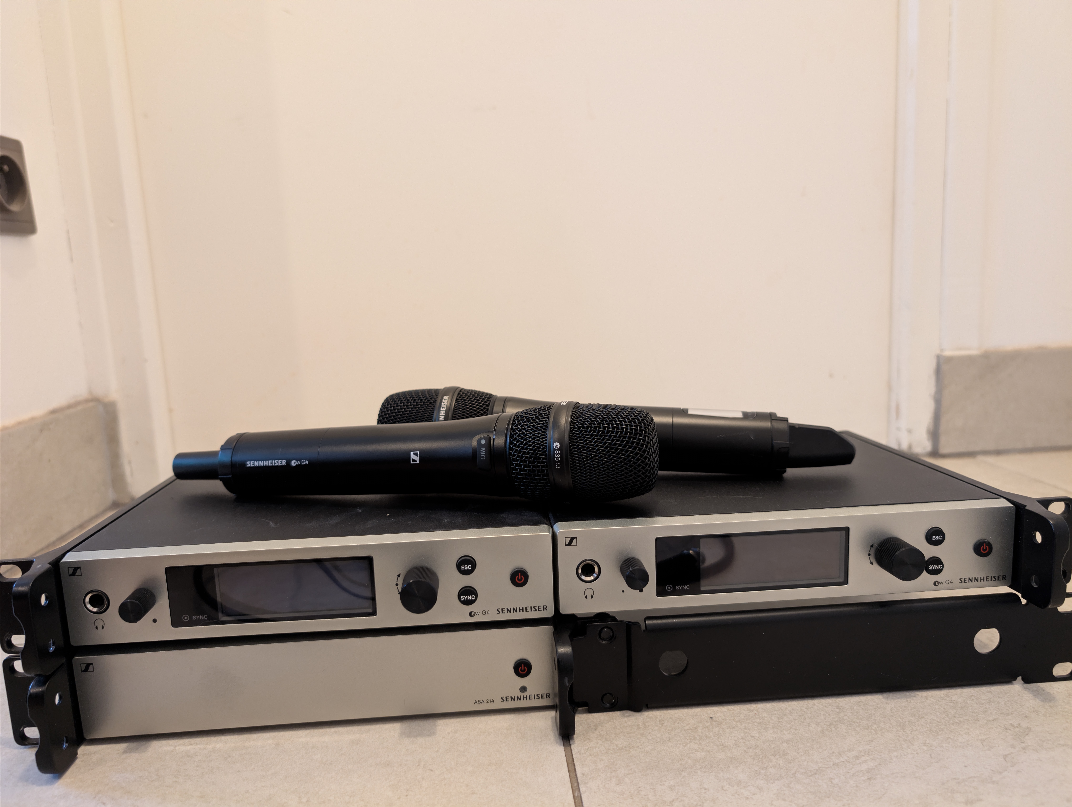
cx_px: 536
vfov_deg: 56.9
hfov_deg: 71.5
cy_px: 404
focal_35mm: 24
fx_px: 744
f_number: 1.68
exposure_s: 1/15
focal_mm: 6.9
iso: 296
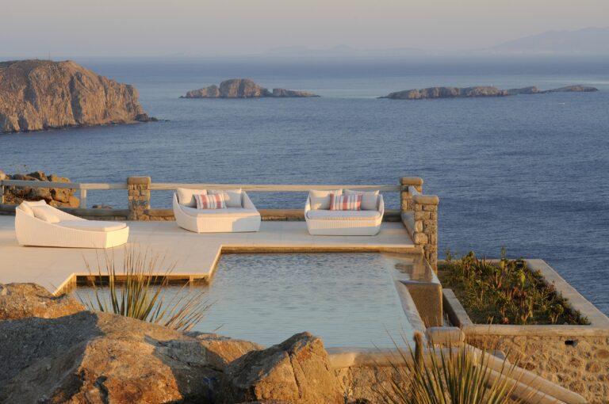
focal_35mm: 135
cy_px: 202
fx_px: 2281
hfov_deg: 15.2
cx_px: 304
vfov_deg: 10.1
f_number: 16
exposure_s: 1/30
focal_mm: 90
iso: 200
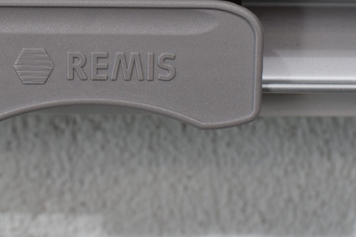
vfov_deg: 16.2
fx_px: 831
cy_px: 62
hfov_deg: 24.0
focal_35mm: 84
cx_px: 100
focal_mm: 32
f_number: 8
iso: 280
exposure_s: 1/60
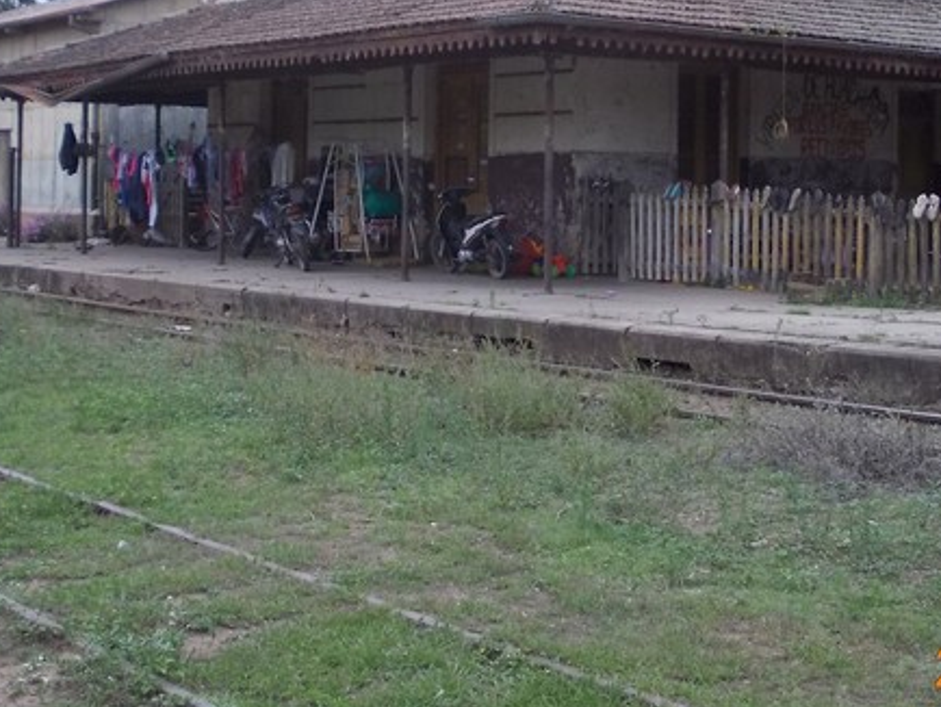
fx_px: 1822
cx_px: 486
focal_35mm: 67
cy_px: 193
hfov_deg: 29.0
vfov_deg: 21.8
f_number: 3.1
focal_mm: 5.3
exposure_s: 1/30
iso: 125
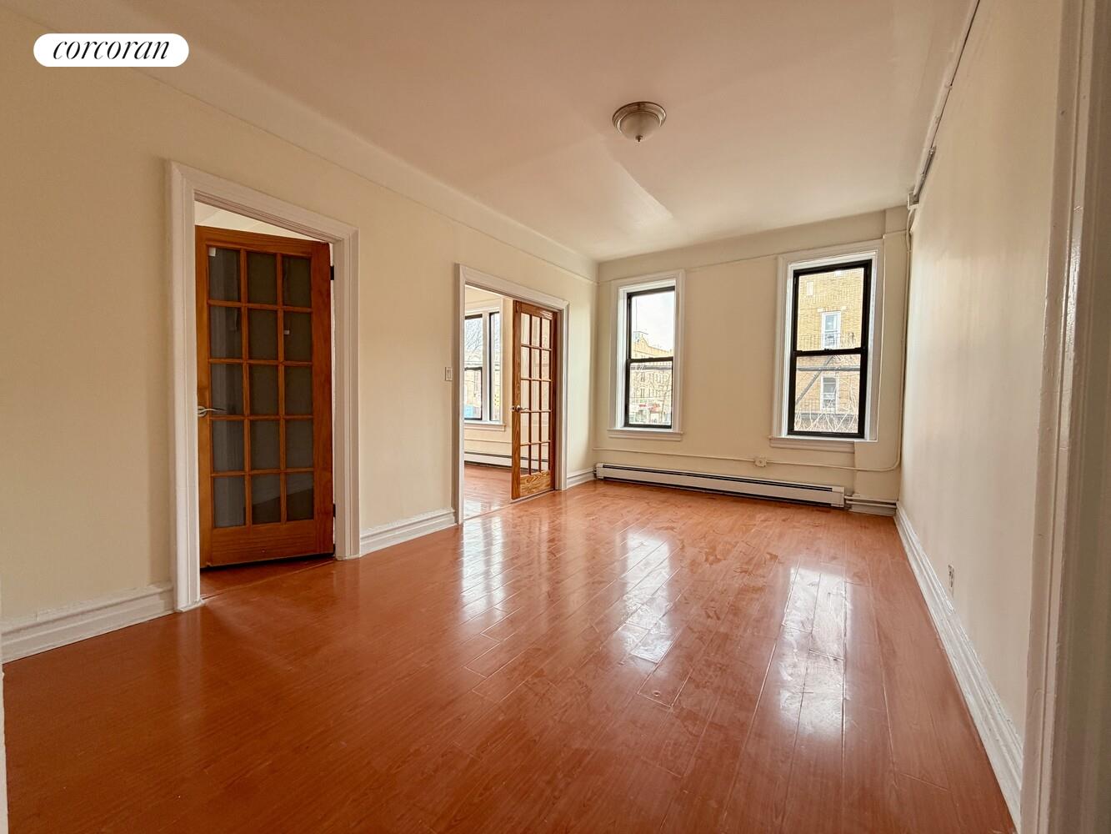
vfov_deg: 85.7
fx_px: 449
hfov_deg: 102.1
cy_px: 417
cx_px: 556
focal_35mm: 14
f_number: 2.2
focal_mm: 2.22
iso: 125
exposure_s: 1/121
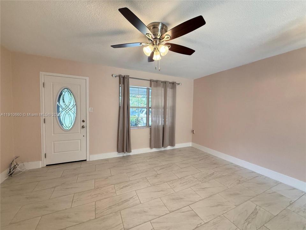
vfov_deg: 85.7
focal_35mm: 14
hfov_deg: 102.1
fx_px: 124
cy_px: 115
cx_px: 153
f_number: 2.2
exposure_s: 1/120
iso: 250
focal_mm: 2.22
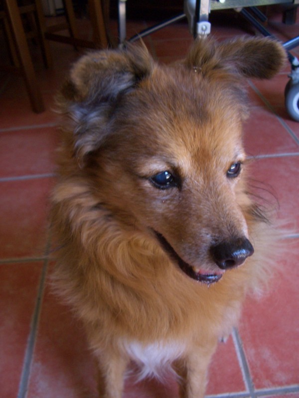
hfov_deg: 40.7
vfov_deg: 52.6
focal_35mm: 35
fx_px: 403
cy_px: 199
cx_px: 150
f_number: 2.6
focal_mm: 5.8
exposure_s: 1/30
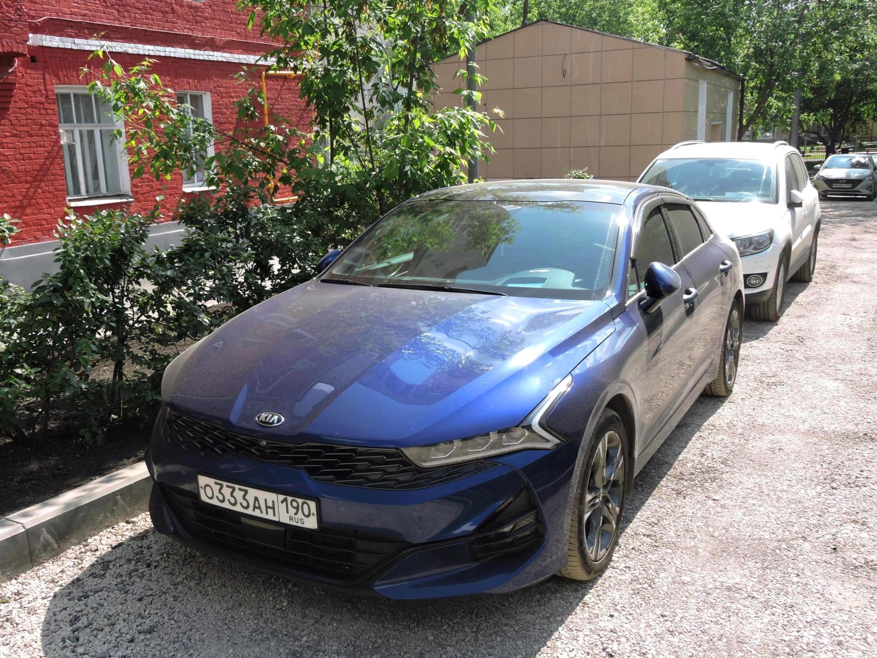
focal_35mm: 30
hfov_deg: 60.0
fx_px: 760
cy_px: 329
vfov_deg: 46.8
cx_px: 438
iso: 100
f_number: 3.5
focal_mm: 5.4
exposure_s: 1/500
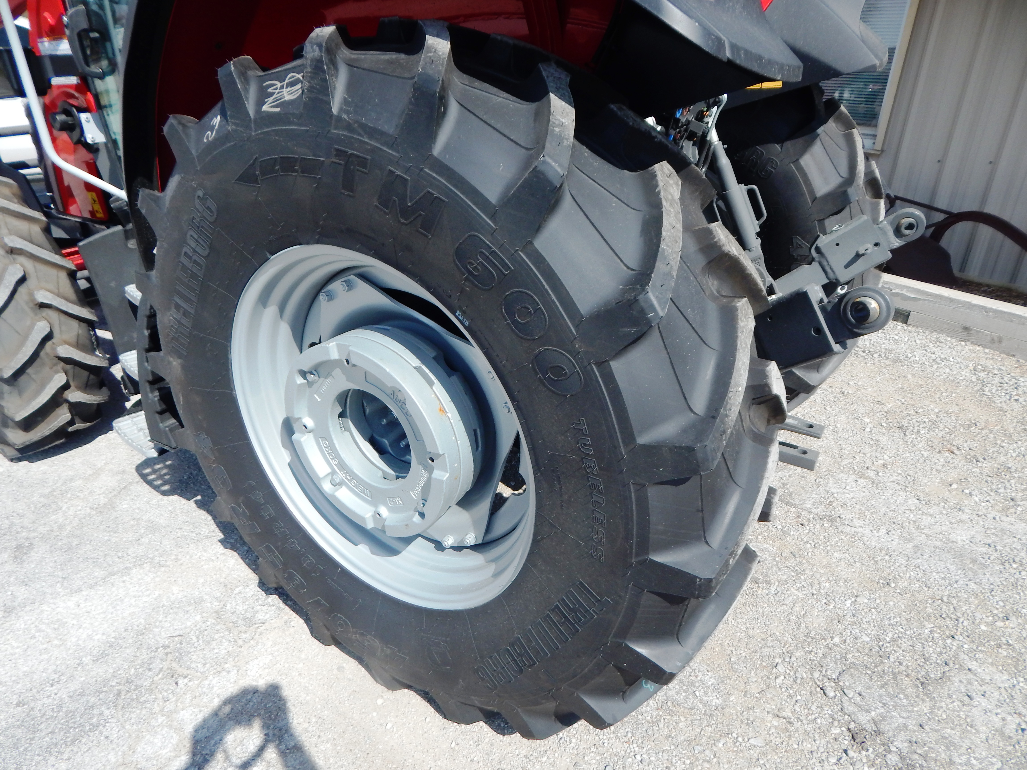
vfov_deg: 61.1
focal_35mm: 22
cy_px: 385
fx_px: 653
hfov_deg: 76.4
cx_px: 514
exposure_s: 1/400
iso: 125
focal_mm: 4
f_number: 6
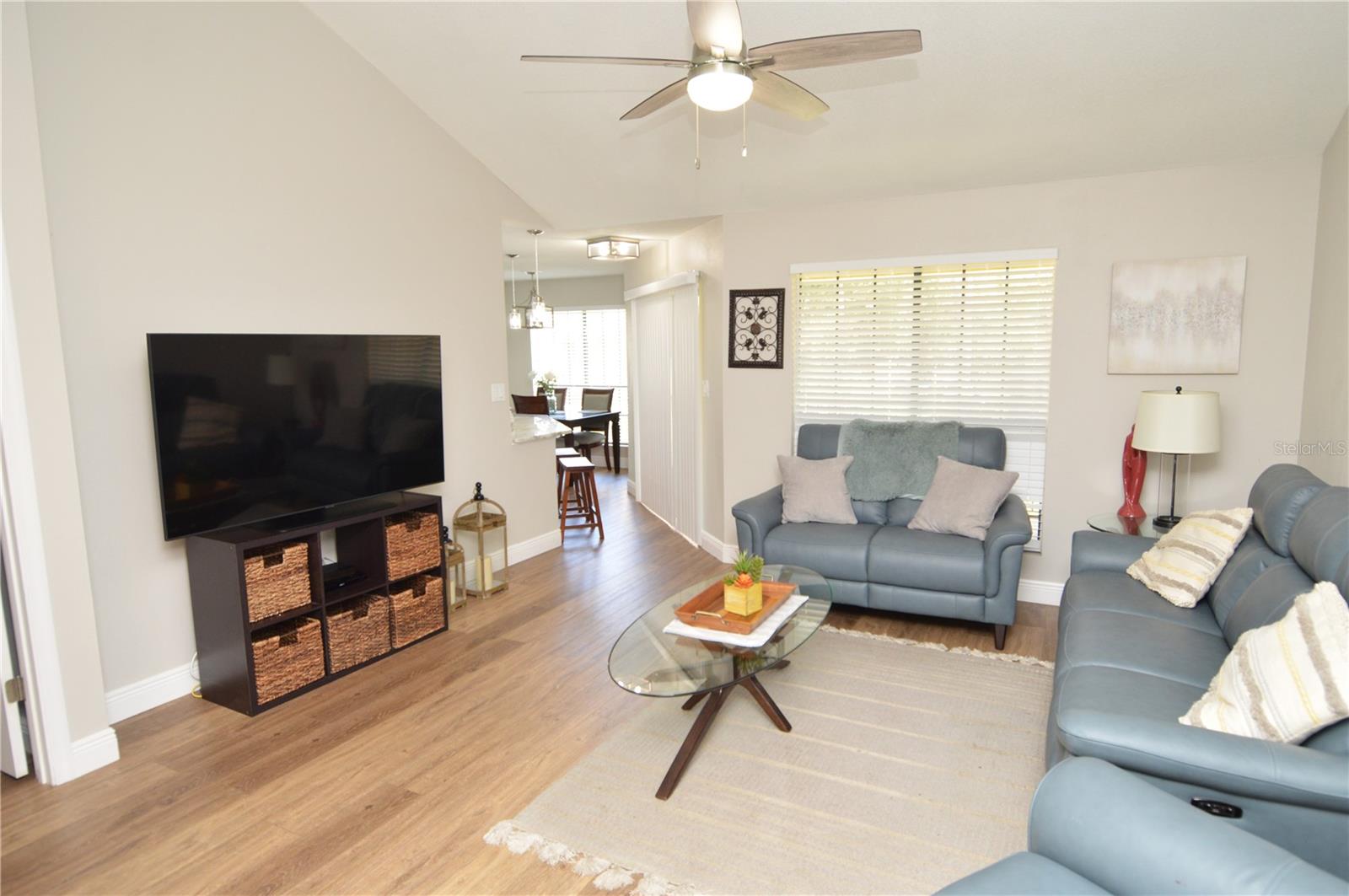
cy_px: 448
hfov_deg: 90.1
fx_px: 674
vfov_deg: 67.3
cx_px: 674
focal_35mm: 18
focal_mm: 12
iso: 450
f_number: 4
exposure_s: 1/60
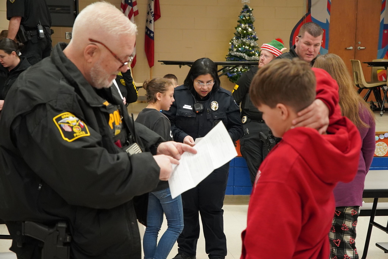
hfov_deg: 30.1
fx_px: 722
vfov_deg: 20.3
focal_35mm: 67
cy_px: 130
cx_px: 194
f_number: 4.5
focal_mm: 45
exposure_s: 1/160
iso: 4000
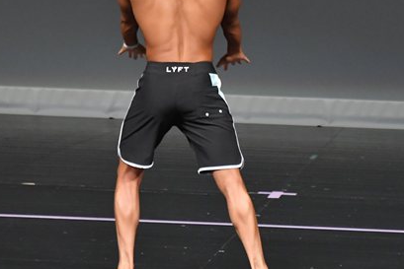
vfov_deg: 2.1
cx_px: 258
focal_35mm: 653
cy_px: 86
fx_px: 7330
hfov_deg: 3.2
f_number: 5.6
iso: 4000
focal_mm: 230
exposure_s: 1/400
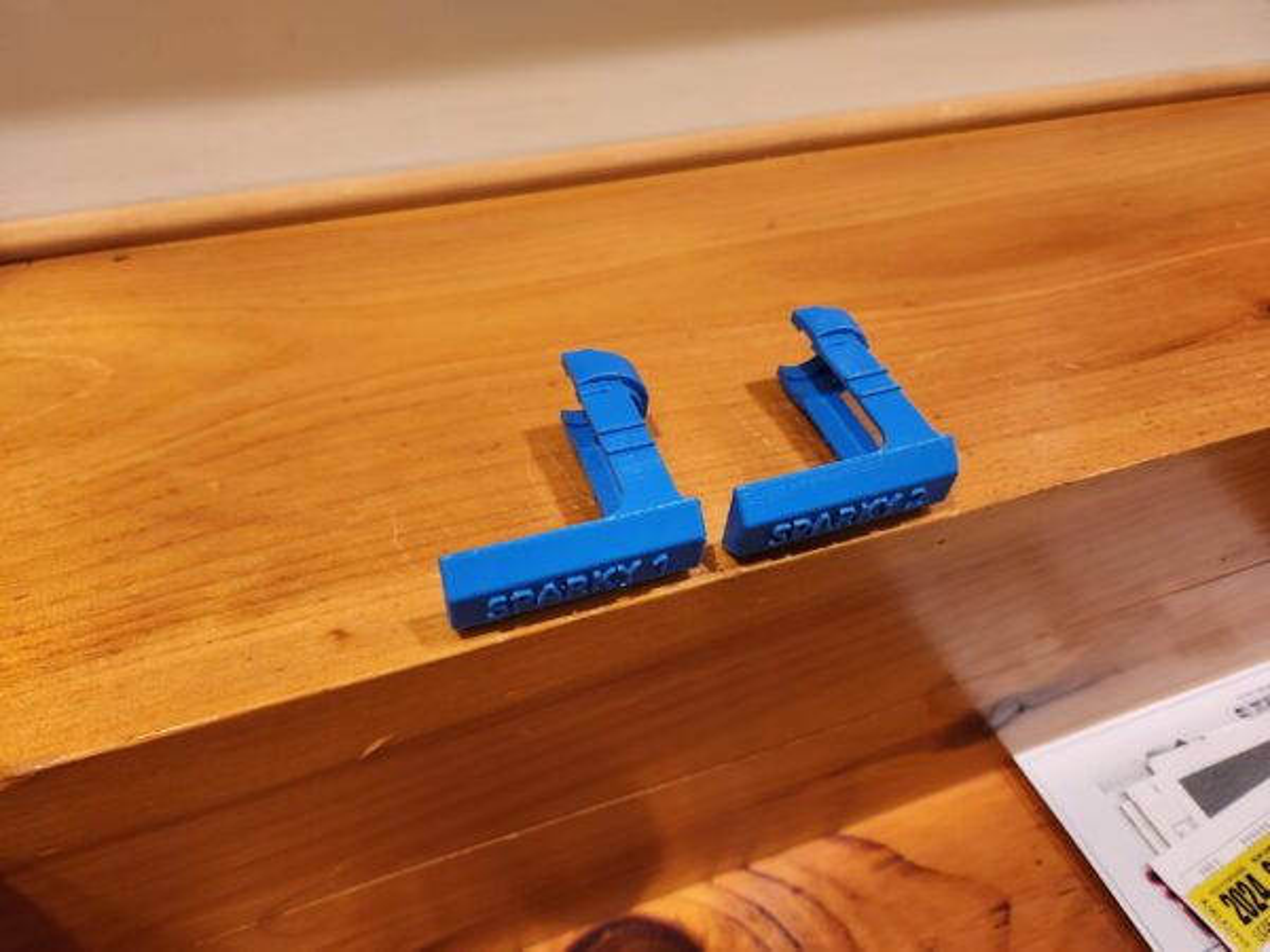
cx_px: 635
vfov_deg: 58.9
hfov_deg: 73.9
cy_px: 476
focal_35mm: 23
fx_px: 844
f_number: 1.8
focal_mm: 5.4
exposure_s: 1/120
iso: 320
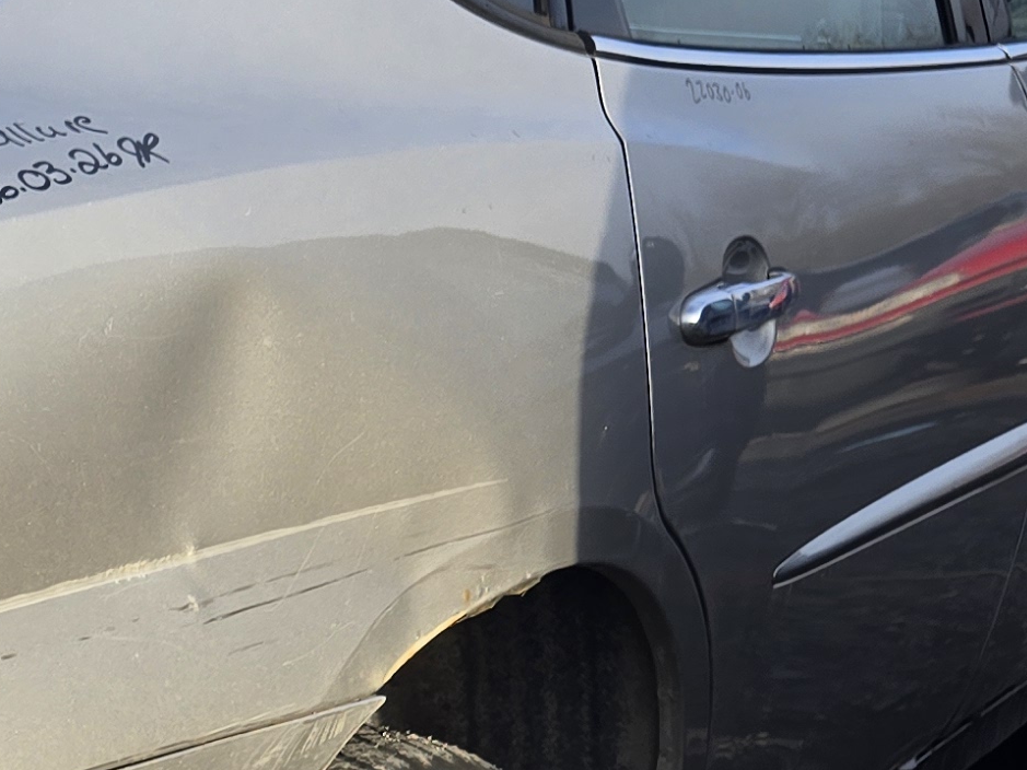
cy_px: 672
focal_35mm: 98
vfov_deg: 14.9
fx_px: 2907
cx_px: -331
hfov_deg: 18.5
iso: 25
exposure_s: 1/647
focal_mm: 5.4
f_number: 1.8
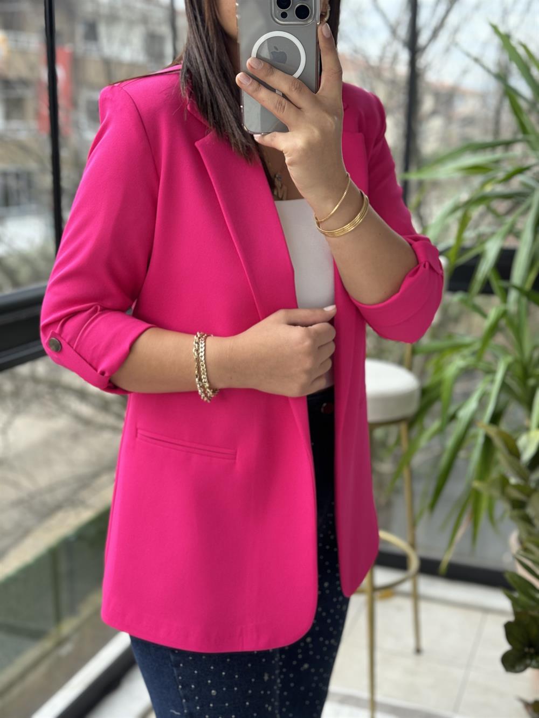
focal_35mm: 48
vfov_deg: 39.7
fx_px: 996
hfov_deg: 30.3
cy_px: 359
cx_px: 270
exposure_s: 1/74
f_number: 1.78
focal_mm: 6.86
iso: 100
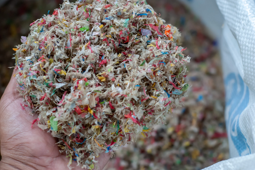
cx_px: 128
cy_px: 86
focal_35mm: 76
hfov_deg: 26.7
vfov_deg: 17.9
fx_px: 538
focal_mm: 50
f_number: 3.5
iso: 400
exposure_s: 1/250
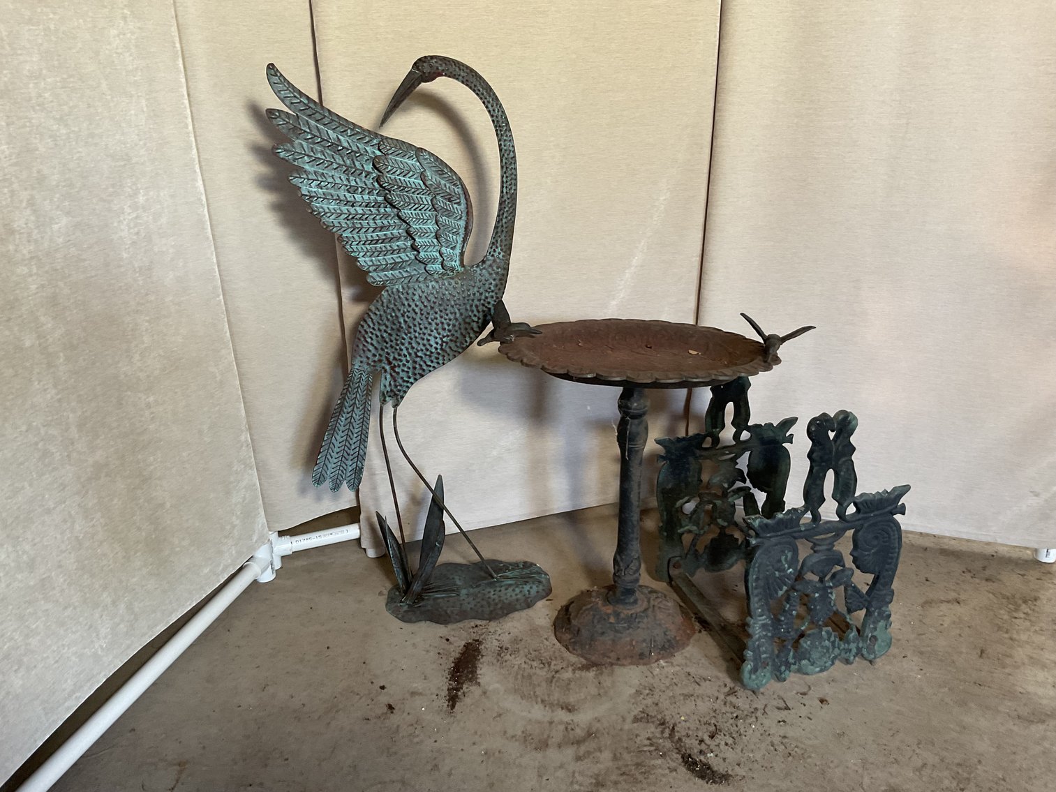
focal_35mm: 29
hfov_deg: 61.7
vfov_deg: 48.2
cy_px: 396
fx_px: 885
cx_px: 528
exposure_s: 1/50
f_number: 1.8
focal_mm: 3
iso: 100
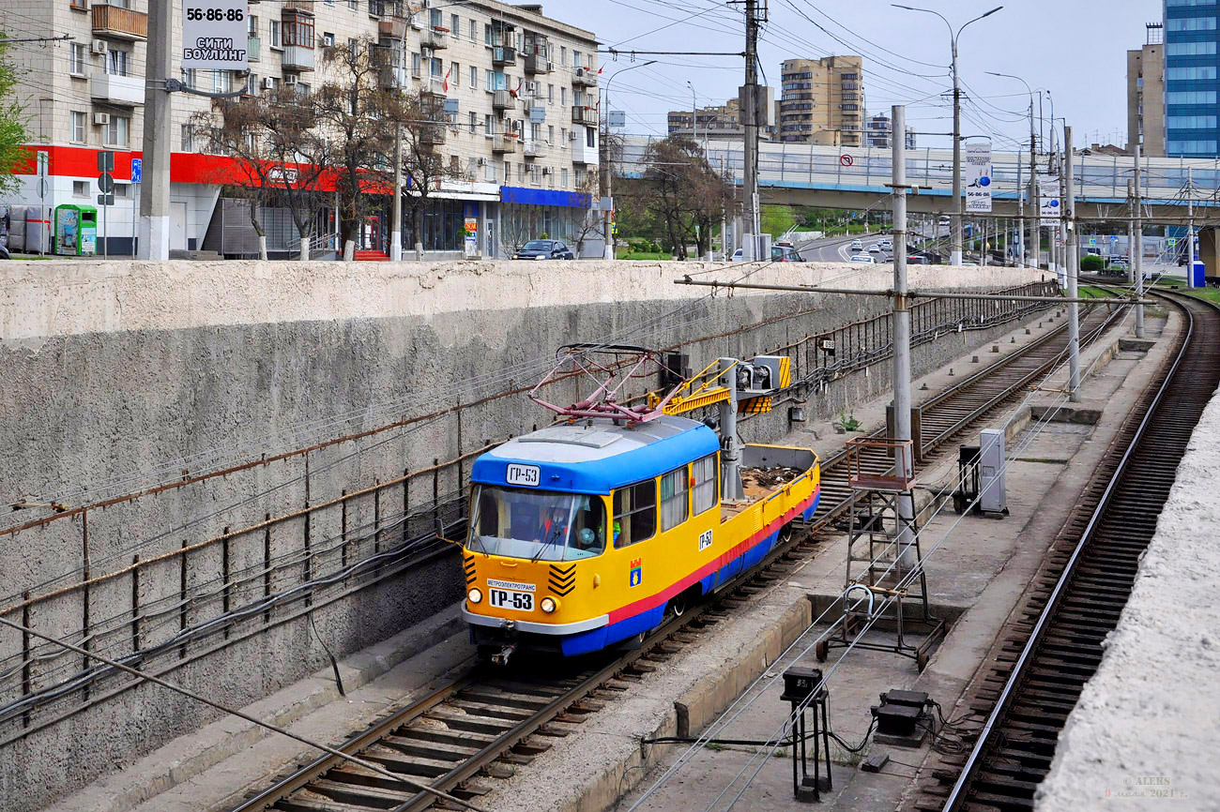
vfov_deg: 28.1
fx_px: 1626
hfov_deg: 41.1
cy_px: 406
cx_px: 610
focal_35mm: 48
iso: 200
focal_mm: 32
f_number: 8
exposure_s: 1/500
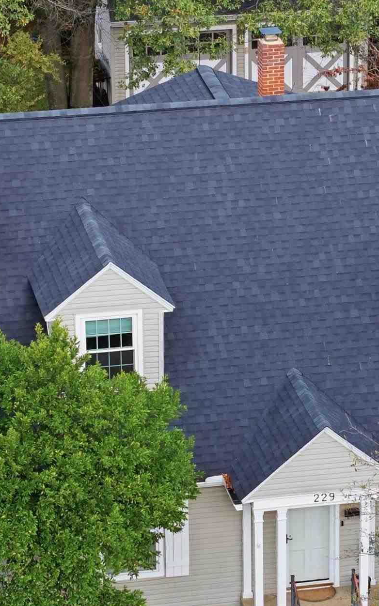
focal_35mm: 178
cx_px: 287
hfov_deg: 7.4
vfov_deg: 11.8
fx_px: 2941
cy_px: 320
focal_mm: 19.4
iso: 100
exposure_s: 1/320
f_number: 2.8
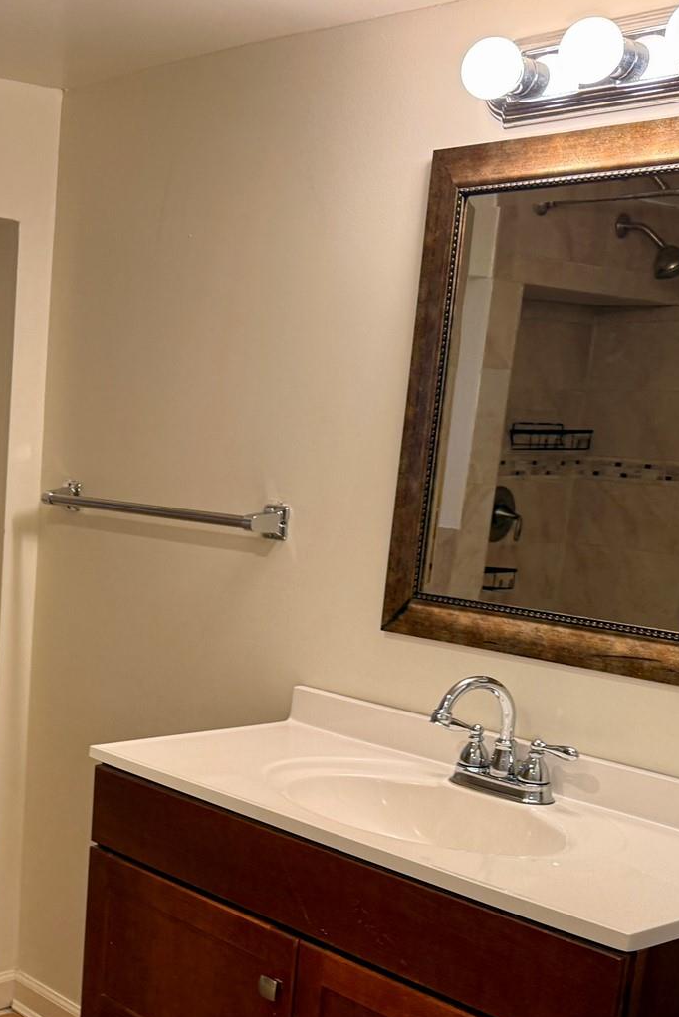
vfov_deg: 38.8
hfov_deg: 25.4
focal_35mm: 50
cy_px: 726
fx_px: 1414
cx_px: -27
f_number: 1.78
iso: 125
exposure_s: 1/120
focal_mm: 6.76
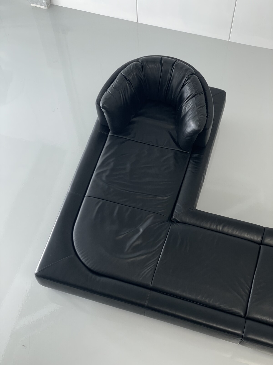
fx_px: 547
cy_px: 182
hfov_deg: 28.0
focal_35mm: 52
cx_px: 136
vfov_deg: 36.8
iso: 100
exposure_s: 1/99
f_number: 2
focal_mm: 6
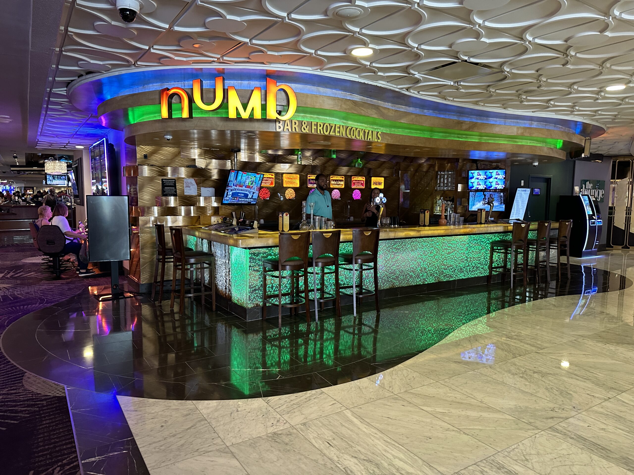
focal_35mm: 24
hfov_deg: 71.6
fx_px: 440
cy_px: 238
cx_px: 317
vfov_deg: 56.8
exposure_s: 1/60
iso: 500
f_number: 1.78
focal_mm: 6.86
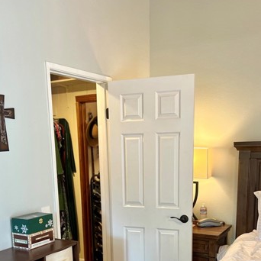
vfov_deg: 37.7
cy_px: 210
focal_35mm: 43
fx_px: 367
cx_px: 121
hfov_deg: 39.1
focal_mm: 5.7
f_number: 1.5
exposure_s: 1/60
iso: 125
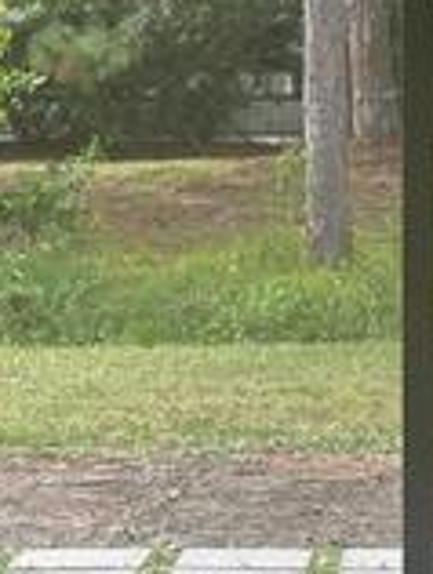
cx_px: 389
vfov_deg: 10.8
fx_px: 3027
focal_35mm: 182
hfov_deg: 8.2
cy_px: 527
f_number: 1.78
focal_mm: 6.86
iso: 80
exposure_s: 1/990
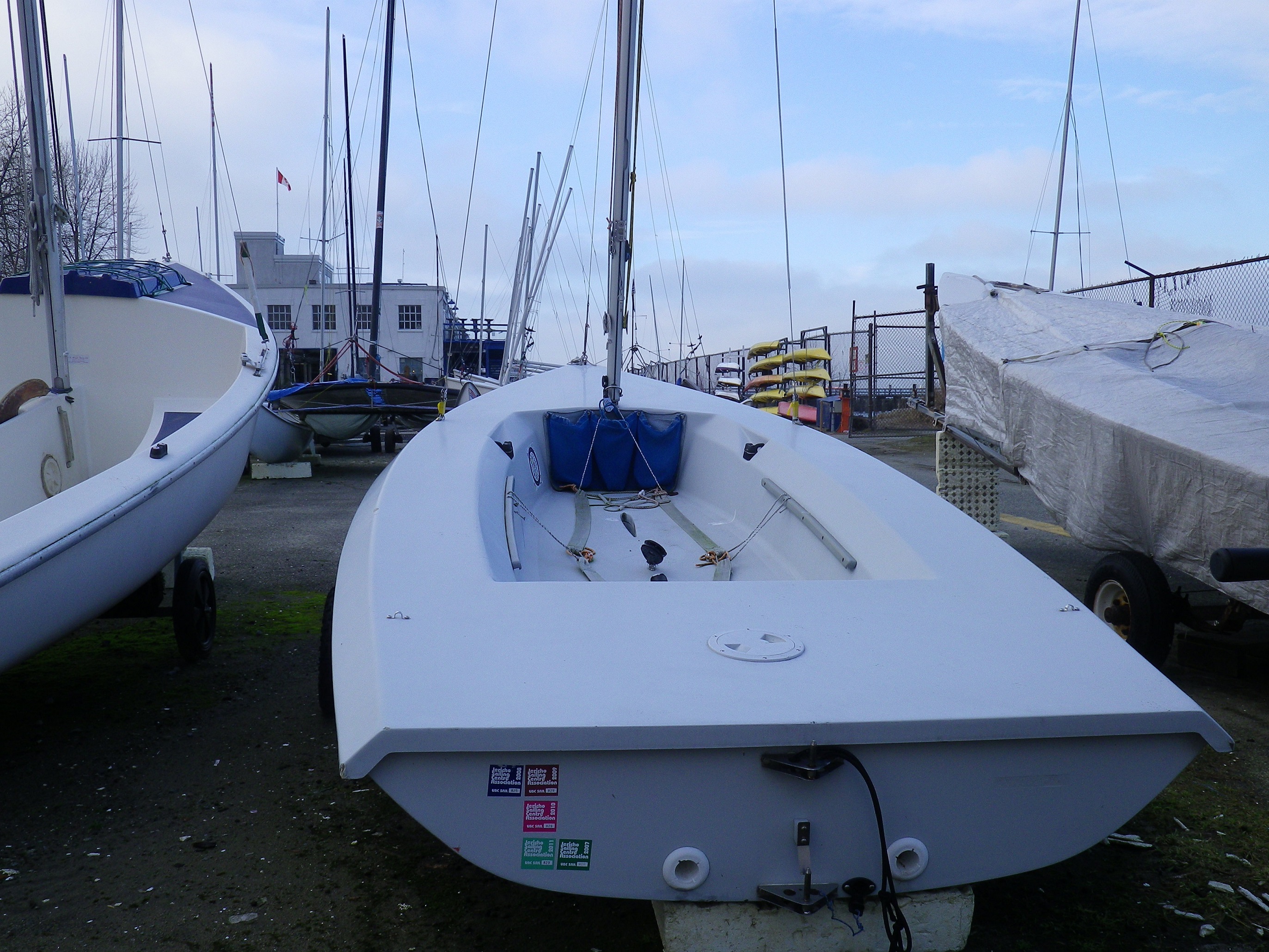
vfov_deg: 41.8
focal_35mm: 34
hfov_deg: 54.0
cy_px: 476
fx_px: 1246
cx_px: 634
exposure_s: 1/60
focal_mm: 6.1
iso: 80
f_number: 9.2
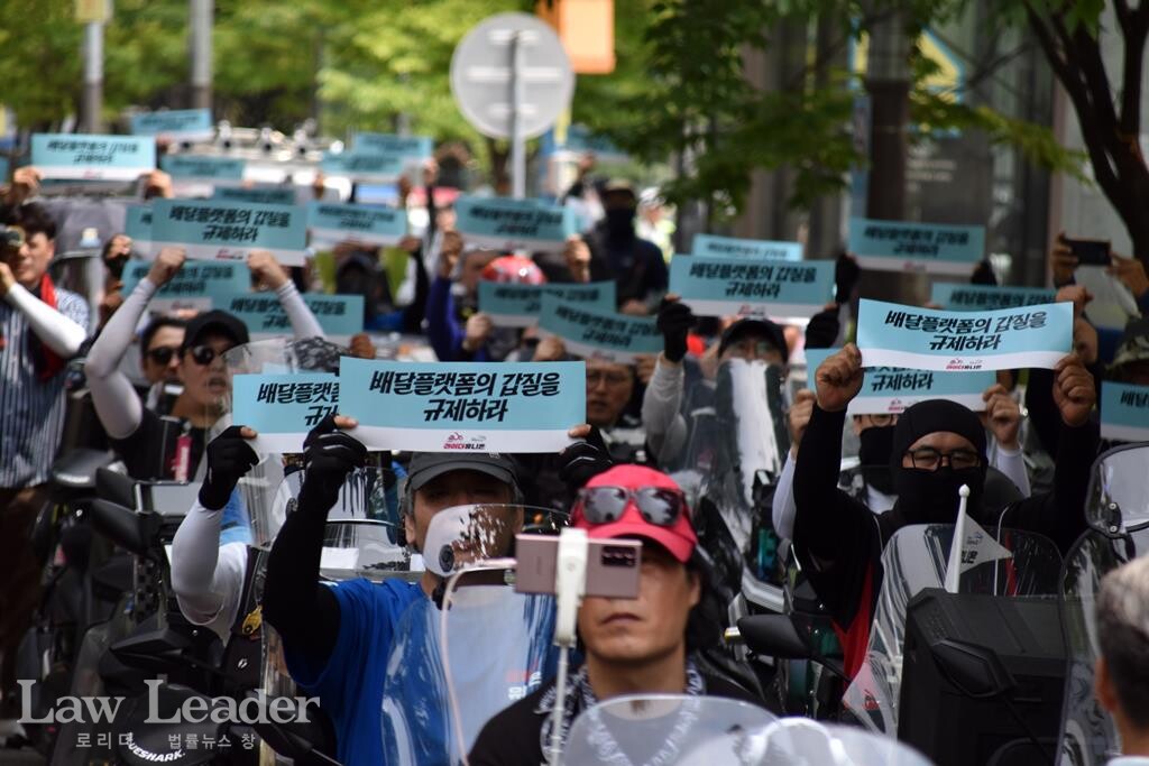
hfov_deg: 6.9
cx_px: 574
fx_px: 9576
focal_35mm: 300
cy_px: 383
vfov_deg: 4.6
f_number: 6.3
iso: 320
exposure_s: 1/500
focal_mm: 200
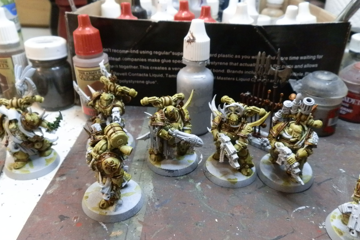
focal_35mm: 30
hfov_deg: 61.9
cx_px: 179
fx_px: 300
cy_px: 126
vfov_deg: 43.6
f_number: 3.1
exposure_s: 1/160
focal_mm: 5
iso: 400
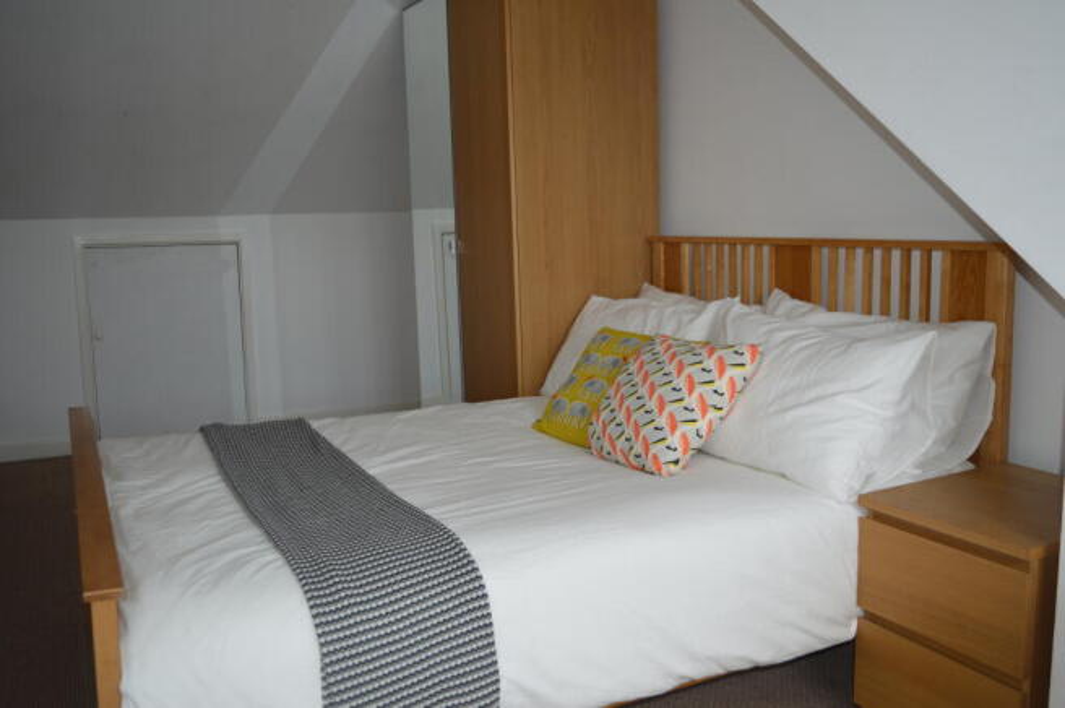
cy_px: 354
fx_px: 931
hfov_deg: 59.5
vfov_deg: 41.6
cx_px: 532
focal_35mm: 32
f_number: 4
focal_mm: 21
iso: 125
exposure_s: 1/125
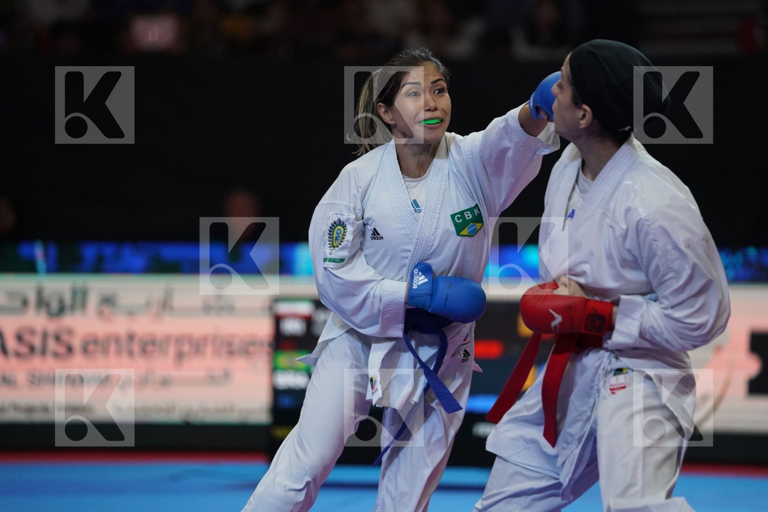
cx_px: 384
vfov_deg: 6.9
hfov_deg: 10.3
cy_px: 256
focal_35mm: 200
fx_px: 4266
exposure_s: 1/1000
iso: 3200
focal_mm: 200
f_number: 2.8
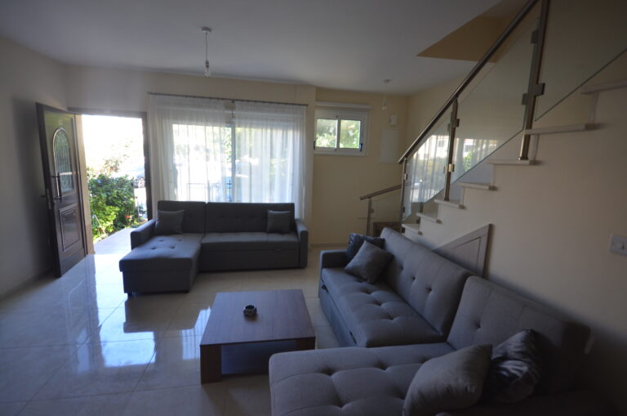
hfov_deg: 92.5
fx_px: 300
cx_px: 314
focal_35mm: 17
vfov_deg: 69.4
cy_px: 208
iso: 400
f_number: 4.5
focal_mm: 11.5
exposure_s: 1/100
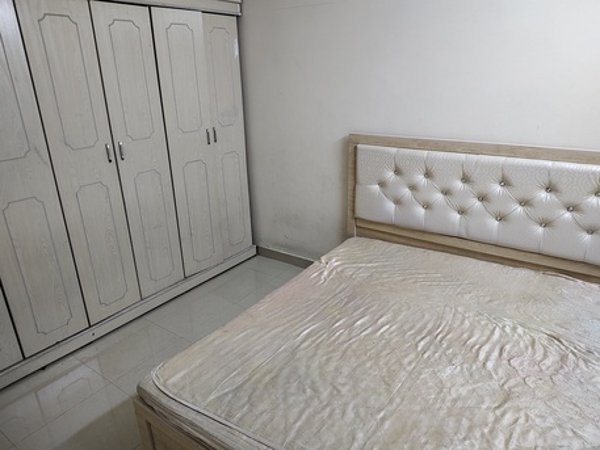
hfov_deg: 73.9
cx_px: 300
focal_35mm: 23
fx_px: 399
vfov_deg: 58.9
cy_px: 225
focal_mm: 5.56
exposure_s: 1/30
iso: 800
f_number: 1.8
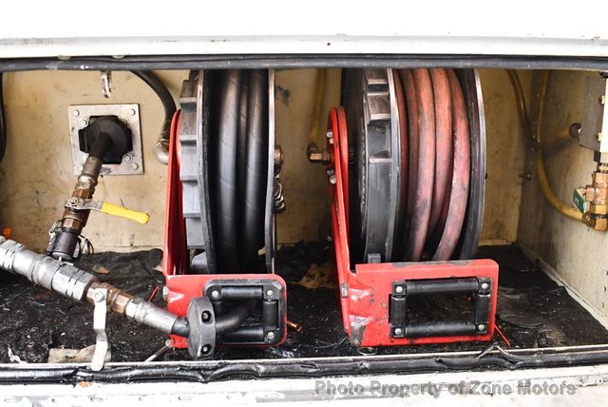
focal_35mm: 36
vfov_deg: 36.9
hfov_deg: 53.1
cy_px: 204
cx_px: 304
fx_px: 609
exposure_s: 1/125
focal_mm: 18
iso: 3200
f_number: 3.5
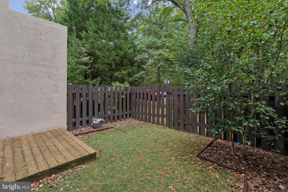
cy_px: 96
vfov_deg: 77.3
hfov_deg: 100.4
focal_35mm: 15
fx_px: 120
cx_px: 144
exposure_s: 1/15
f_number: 10
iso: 200
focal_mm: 10
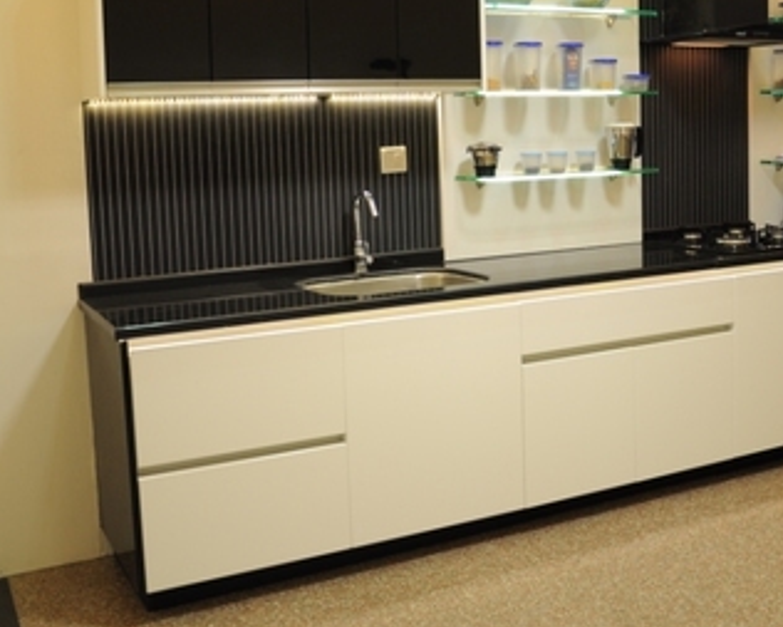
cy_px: 221
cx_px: 461
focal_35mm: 47
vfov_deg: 32.1
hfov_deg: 39.6
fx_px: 1084
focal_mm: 21
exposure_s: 1/10
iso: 200
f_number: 4
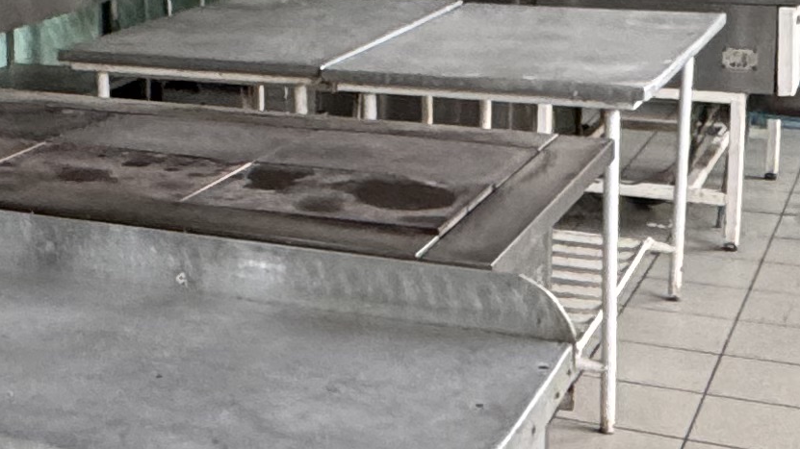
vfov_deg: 16.1
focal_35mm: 74
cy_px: 58
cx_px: 75
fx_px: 1569
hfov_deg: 27.5
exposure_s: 1/72
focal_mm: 2.22
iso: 320
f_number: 2.2
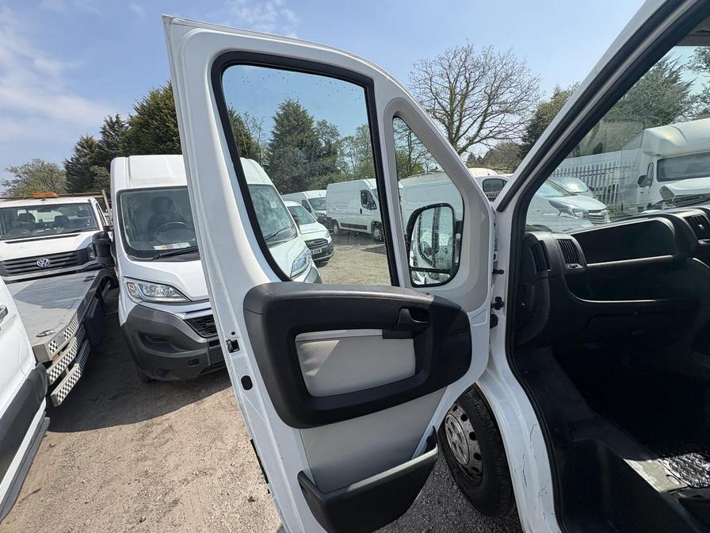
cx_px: 355
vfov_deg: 85.7
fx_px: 287
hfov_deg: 102.1
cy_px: 266
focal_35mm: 14
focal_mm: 2.22
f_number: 2.2
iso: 40
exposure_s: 1/980
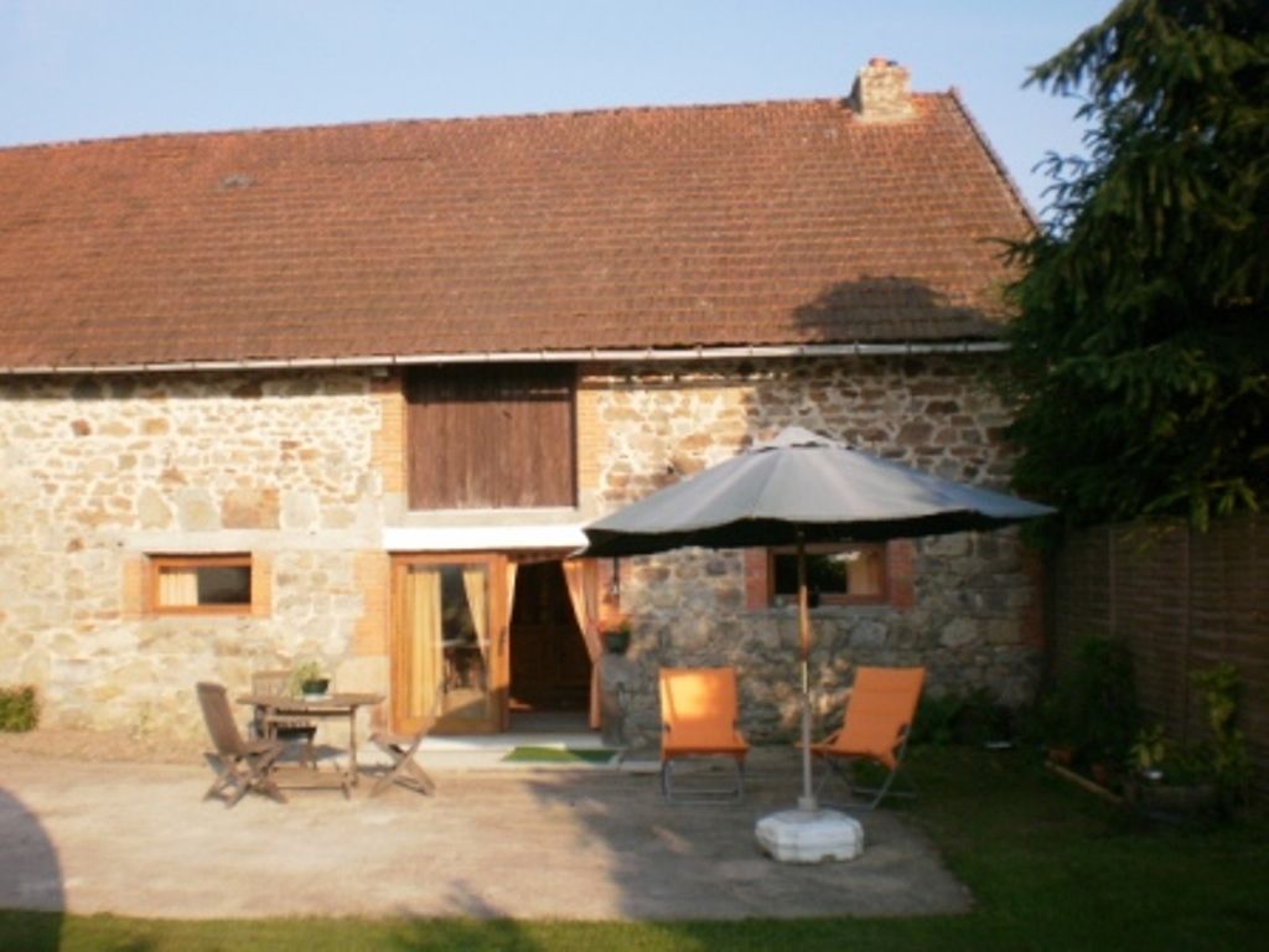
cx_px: 634
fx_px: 1320
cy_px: 476
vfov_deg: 39.7
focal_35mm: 36
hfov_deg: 51.4
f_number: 4.6
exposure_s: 1/640
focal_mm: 6.3
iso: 200
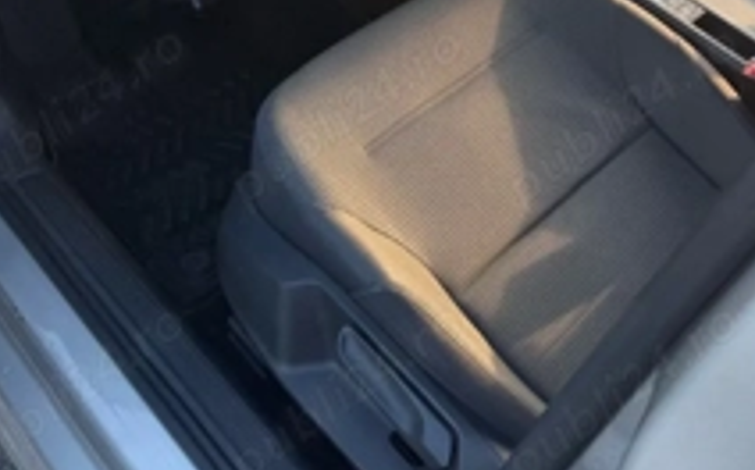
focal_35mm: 48
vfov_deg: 24.0
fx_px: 987
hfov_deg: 41.8
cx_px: 417
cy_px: -118
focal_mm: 6.76
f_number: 1.78
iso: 100
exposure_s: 1/157
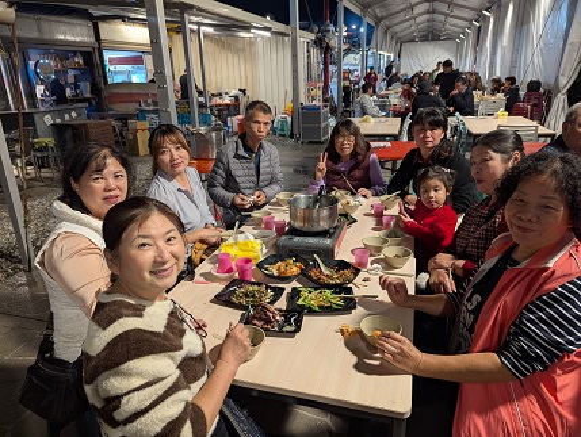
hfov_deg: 71.5
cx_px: 290
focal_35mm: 24
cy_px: 218
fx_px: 403
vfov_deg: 56.9
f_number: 1.85
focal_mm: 6.81
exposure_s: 1/60
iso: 271
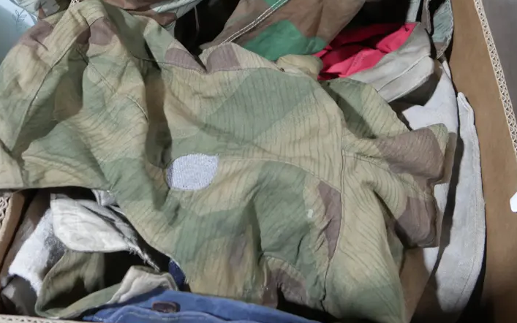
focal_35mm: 43
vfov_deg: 27.9
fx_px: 606
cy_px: -7
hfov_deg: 46.2
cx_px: 274
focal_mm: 14
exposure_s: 1/60
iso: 800
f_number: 3.5
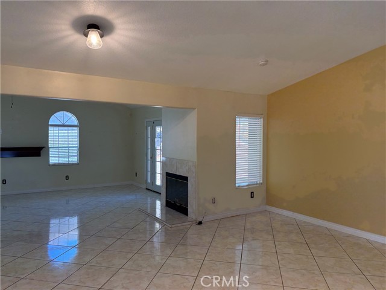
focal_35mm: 26
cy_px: 145
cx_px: 193
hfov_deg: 67.3
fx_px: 290
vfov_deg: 53.1
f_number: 1.6
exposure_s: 1/137
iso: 125
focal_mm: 5.96
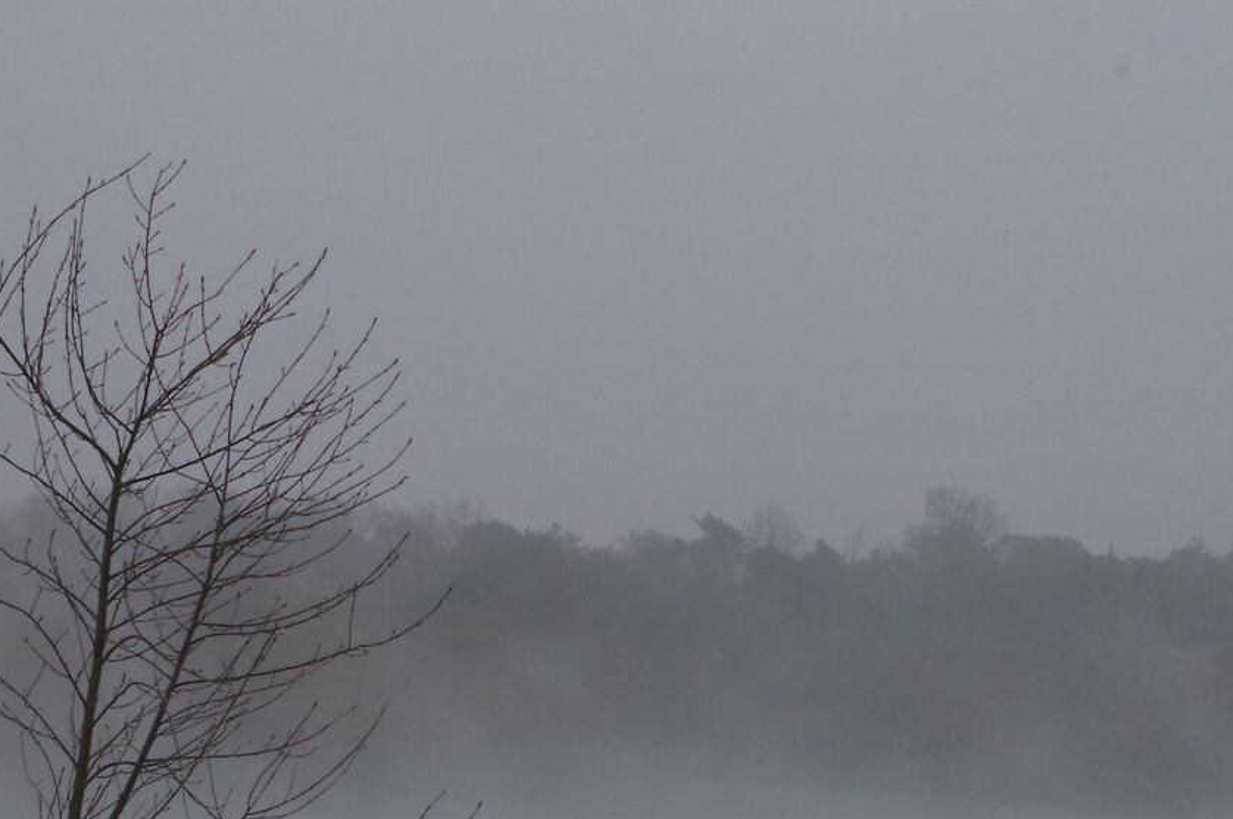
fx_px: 5147
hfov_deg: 13.7
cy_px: 797
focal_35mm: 150
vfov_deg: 9.1
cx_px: 499
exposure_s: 1/80
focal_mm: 35
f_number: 22
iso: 800
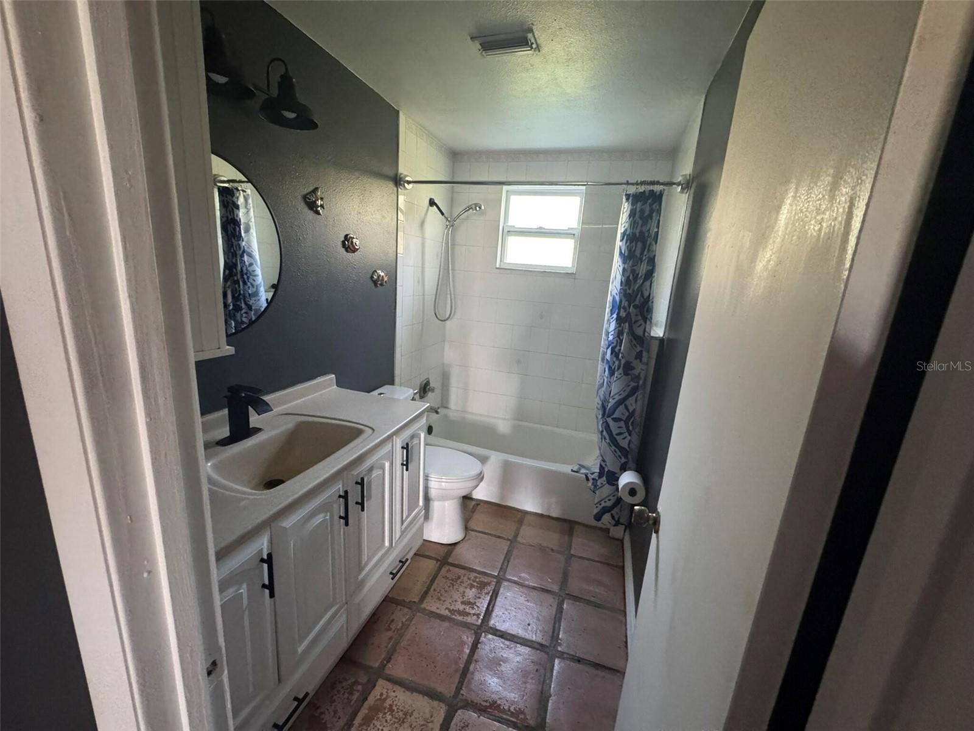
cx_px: 487
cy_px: 366
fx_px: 394
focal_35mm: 14
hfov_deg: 102.1
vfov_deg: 85.7
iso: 1000
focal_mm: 2.22
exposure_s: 1/60
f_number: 2.2
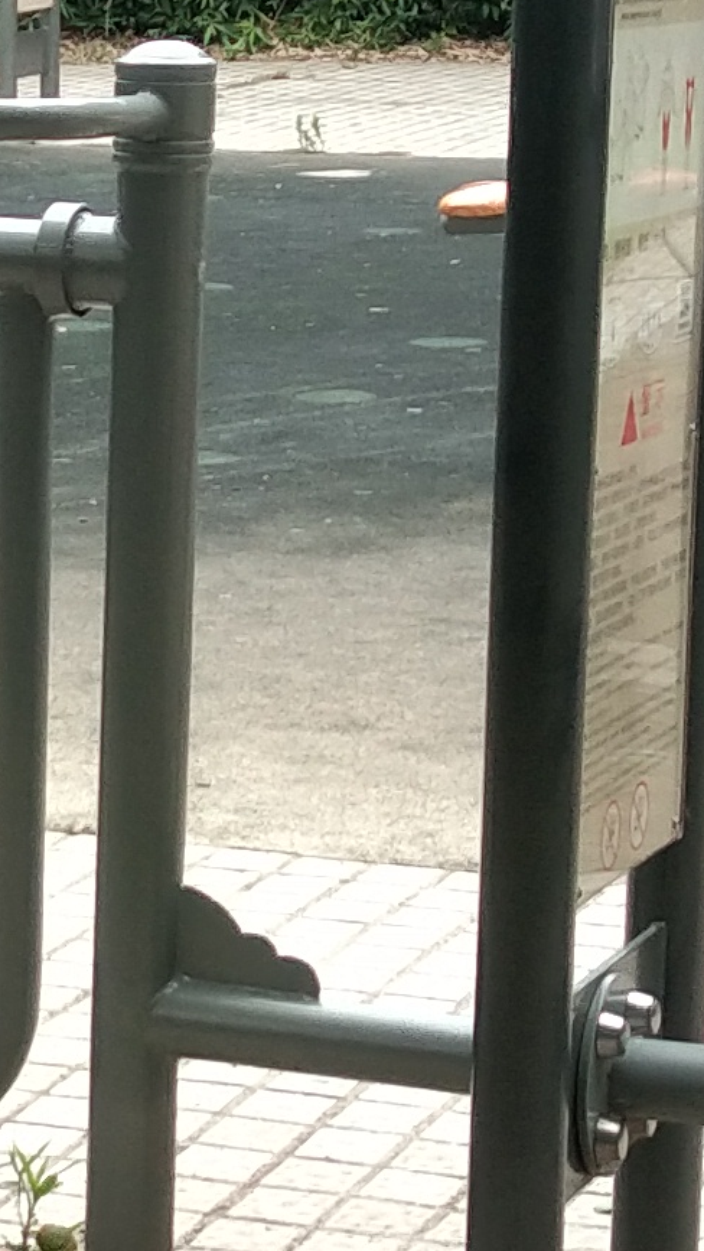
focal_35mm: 162
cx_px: -52
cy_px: 524
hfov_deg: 7.5
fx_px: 5374
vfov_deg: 13.3
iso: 125
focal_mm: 3.69
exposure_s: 1/50
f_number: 2.2
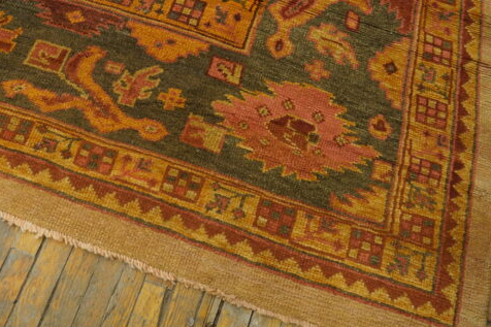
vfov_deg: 38.8
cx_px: 238
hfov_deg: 55.8
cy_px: 148
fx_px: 464
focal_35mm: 34
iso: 1600
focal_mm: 18
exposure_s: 1/60
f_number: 4
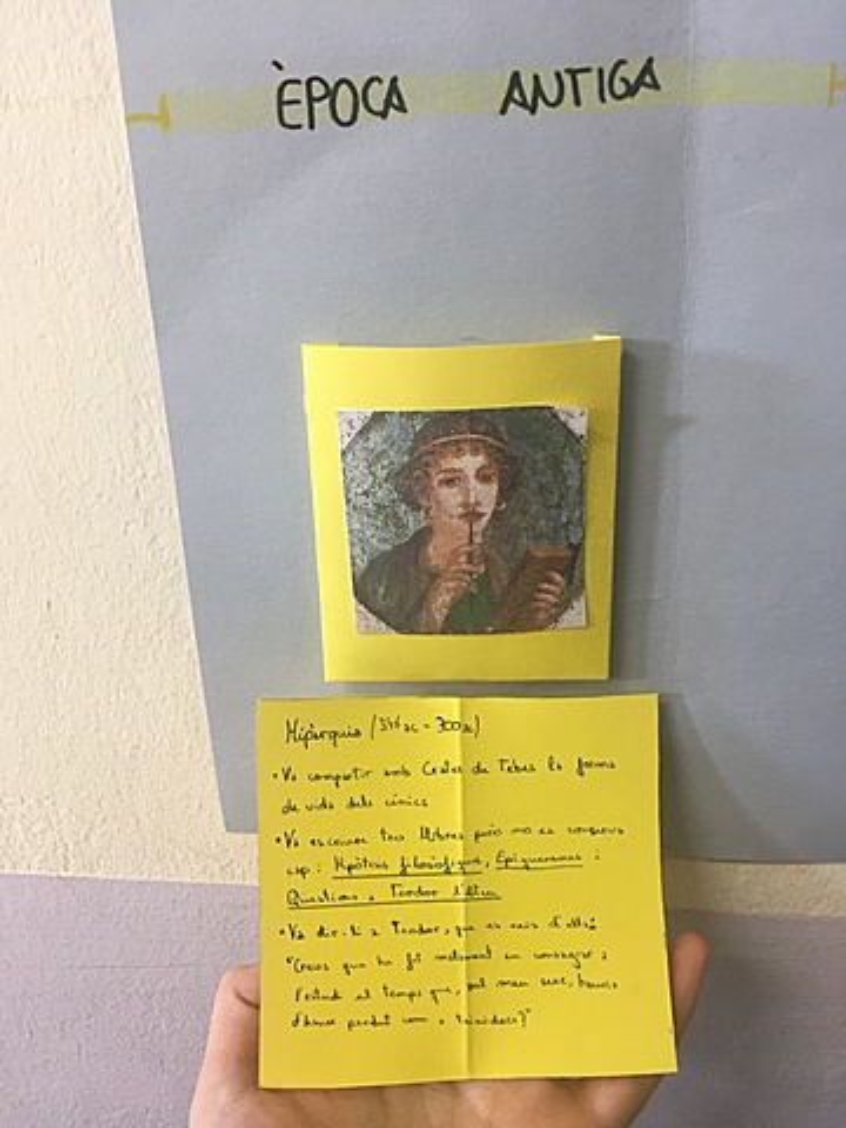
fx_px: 945
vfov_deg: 61.7
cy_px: 564
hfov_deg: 48.2
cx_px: 423
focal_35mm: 29
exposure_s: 1/33
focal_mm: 4.15
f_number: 2.2
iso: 100
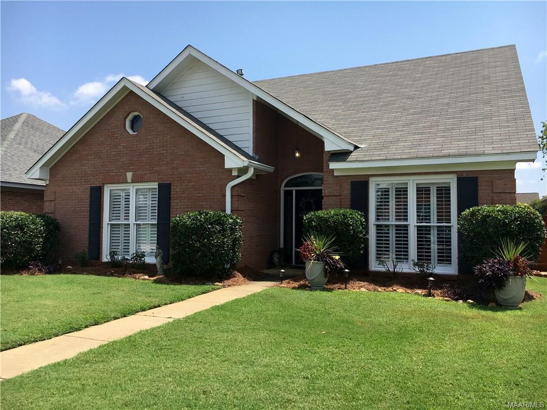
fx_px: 458
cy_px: 205
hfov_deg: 61.7
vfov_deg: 48.2
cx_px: 274
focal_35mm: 29
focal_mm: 4.15
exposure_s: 1/1425
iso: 25
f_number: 2.2
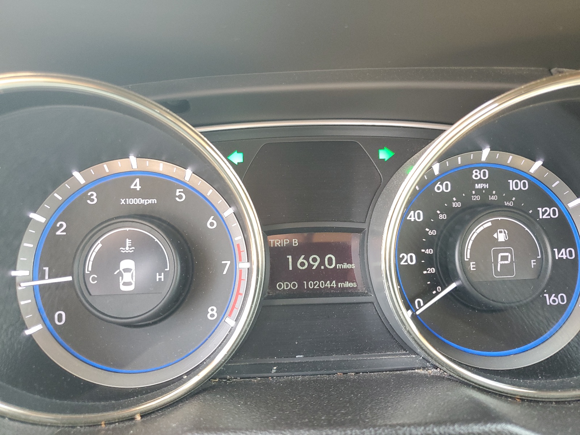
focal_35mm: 26
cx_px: 290
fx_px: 436
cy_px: 218
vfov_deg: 53.1
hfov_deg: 67.3
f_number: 1.5
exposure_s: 1/60.2
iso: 115
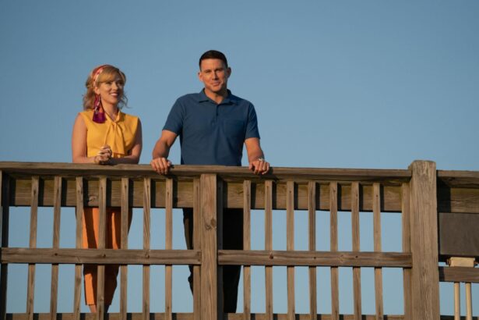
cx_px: 240
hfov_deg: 13.9
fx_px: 1969
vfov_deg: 9.3
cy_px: 160
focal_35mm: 148
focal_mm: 148
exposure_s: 1/1250
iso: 100
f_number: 3.5
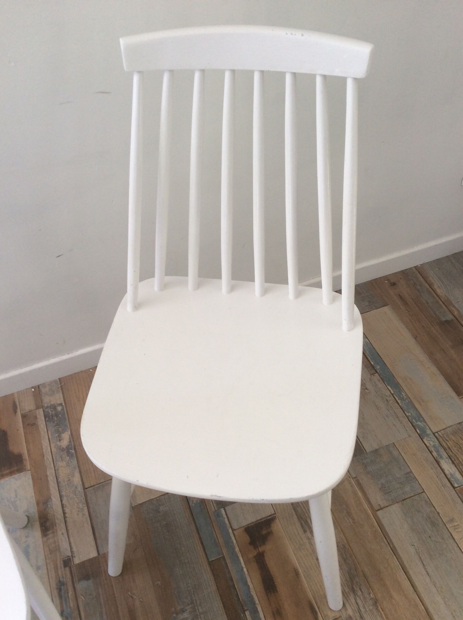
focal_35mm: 32
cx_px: 232
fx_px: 572
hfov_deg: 44.1
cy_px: 310
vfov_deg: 56.9
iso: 40
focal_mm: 3.3
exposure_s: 1/33
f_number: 2.4
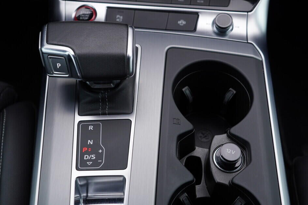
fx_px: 334
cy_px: 111
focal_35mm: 39
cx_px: 149
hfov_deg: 49.5
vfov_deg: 34.2
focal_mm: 24
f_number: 3.2
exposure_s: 1/60
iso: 125
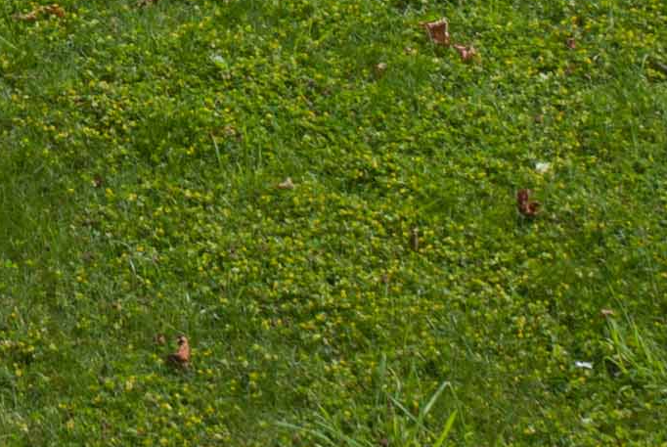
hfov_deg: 7.6
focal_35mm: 264
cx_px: -458
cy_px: -484
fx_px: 4896
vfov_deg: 5.1
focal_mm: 31
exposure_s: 1/160
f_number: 6.3
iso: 100
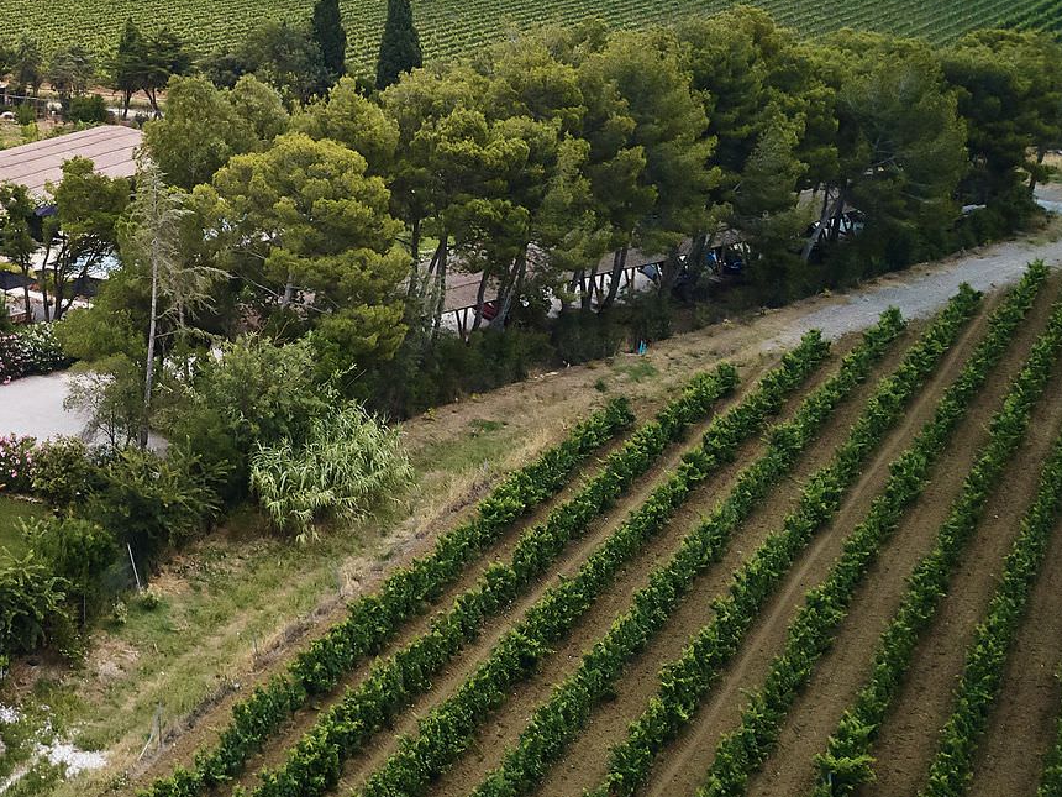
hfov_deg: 30.7
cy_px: 81
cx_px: -10
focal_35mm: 58
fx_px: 1779
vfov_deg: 24.5
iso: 100
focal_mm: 4.73
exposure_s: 1/200
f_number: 2.2
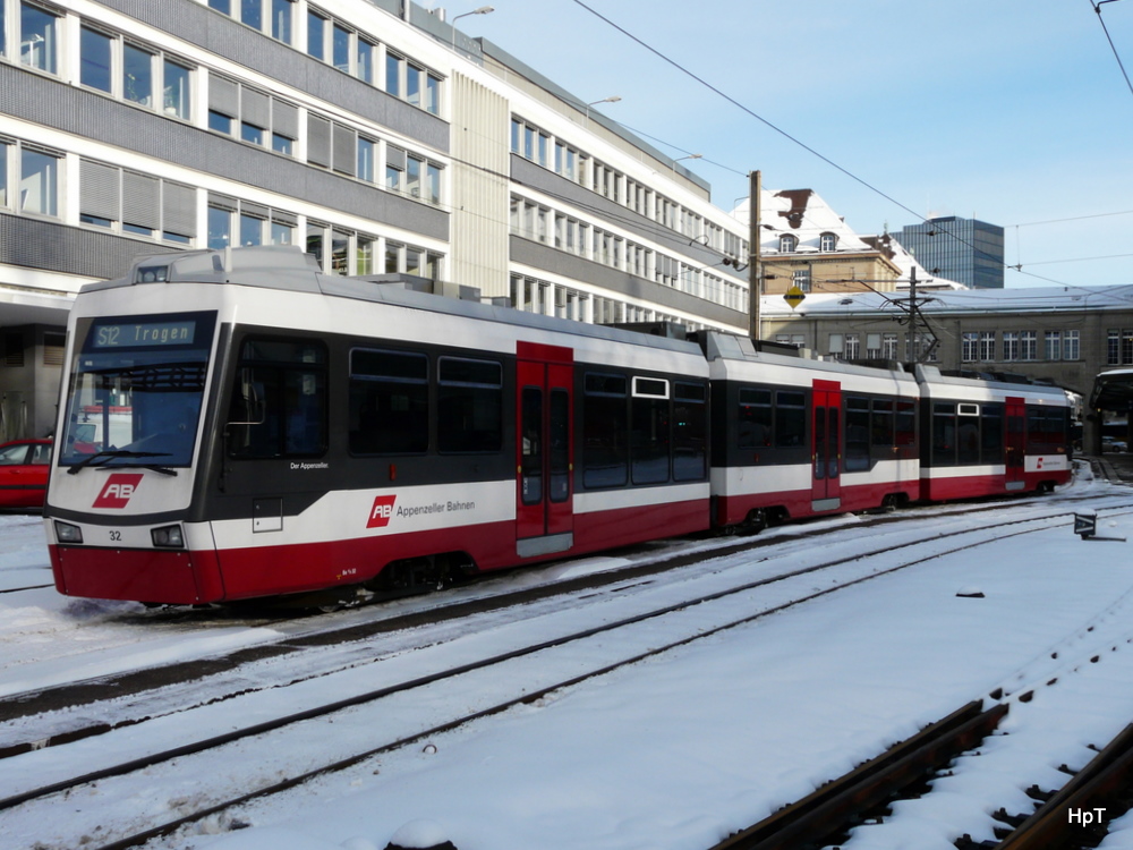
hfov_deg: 47.9
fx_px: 1276
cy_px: 425
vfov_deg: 36.8
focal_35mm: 39
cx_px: 566
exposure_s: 1/320
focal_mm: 6.4
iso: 100
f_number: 5.6
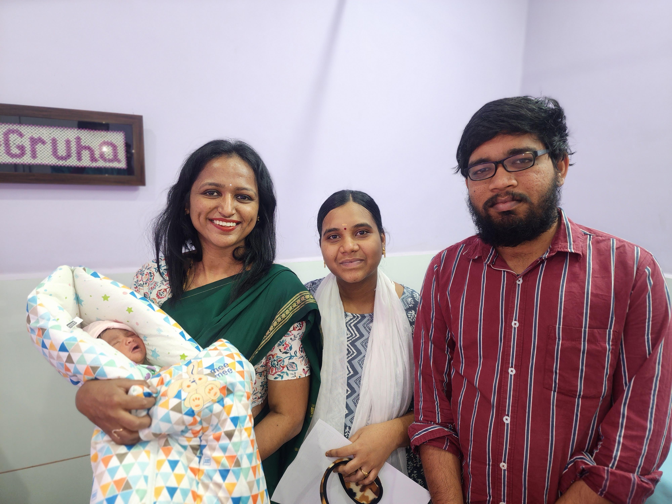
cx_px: 336
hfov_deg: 73.9
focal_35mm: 23
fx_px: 446
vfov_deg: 58.9
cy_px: 252
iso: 250
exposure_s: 1/50
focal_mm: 6.4
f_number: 1.8
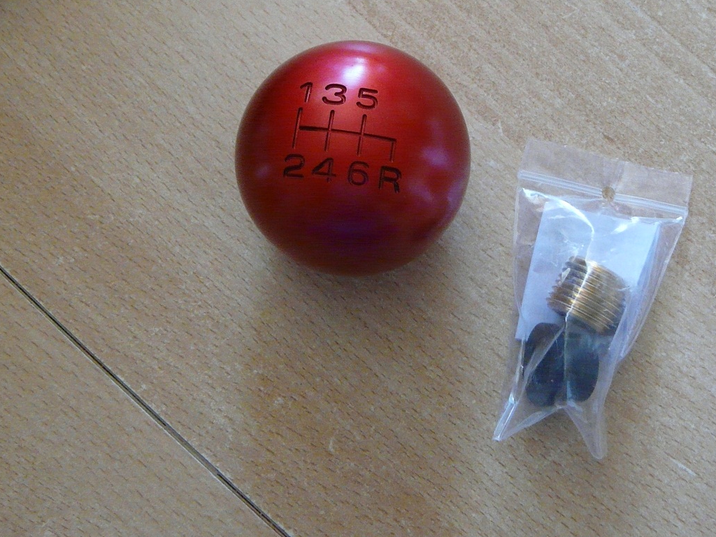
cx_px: 412
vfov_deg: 28.1
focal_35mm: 51
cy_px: 131
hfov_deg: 37.4
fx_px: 1055
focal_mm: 5.2
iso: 400
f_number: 2.8
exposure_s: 1/25
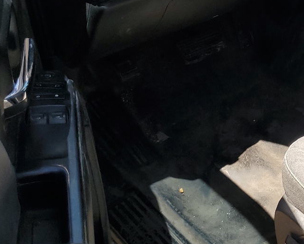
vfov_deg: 23.8
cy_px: 44
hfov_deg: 27.1
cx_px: 349
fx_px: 567
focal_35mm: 63
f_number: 1.5
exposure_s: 1/1250
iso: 50
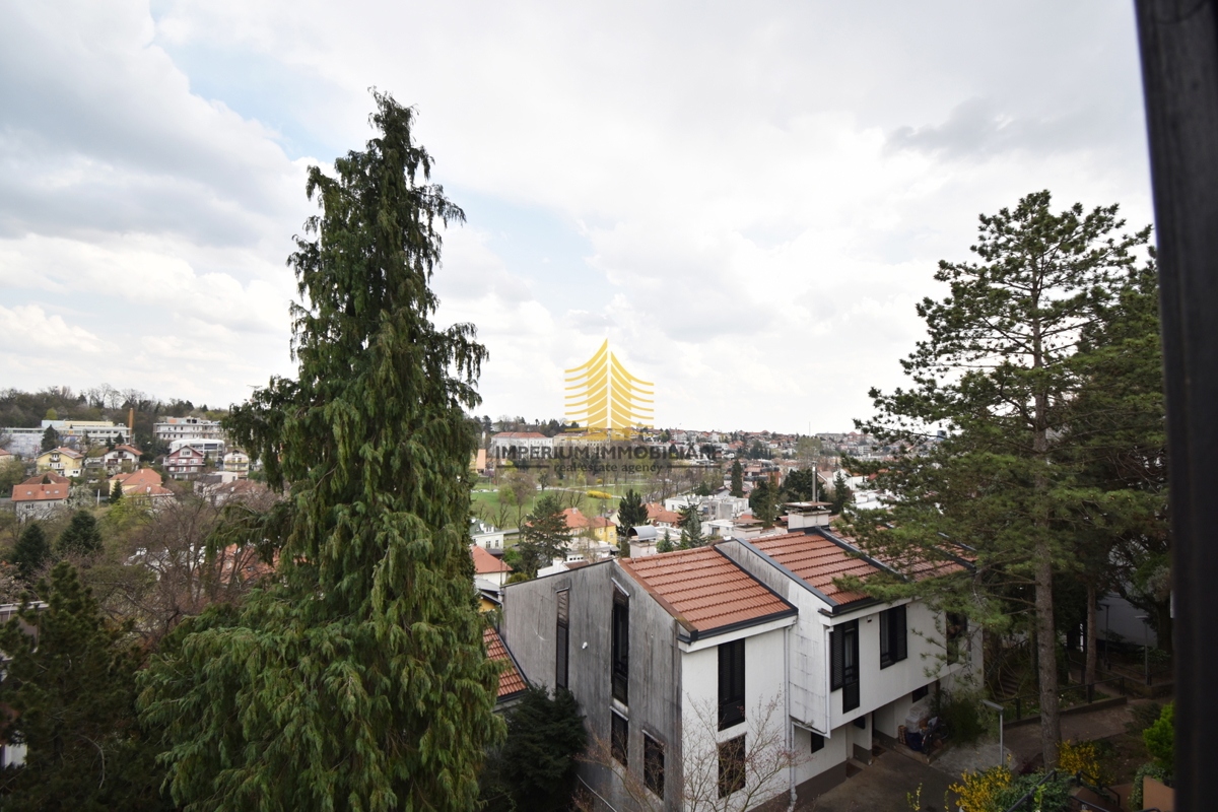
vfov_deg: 77.3
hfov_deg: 100.4
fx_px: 507
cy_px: 406
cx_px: 609
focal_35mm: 15
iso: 100
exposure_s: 1/320
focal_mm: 10
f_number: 4.5
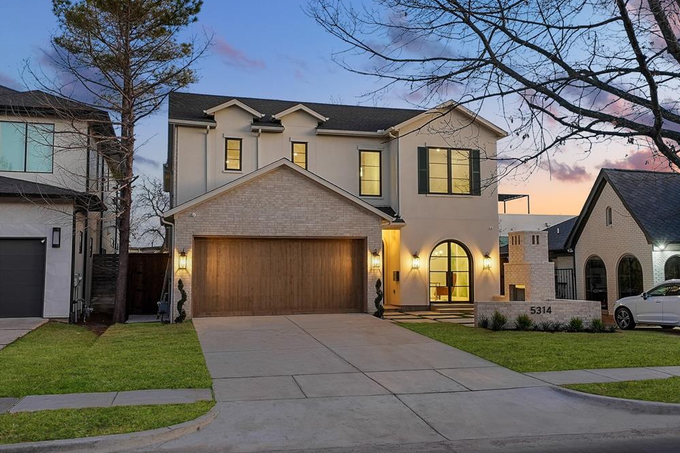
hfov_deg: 55.8
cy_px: 225
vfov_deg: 38.9
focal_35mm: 34
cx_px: 349
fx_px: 642
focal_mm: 22
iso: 800
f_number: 8
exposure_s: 1/6
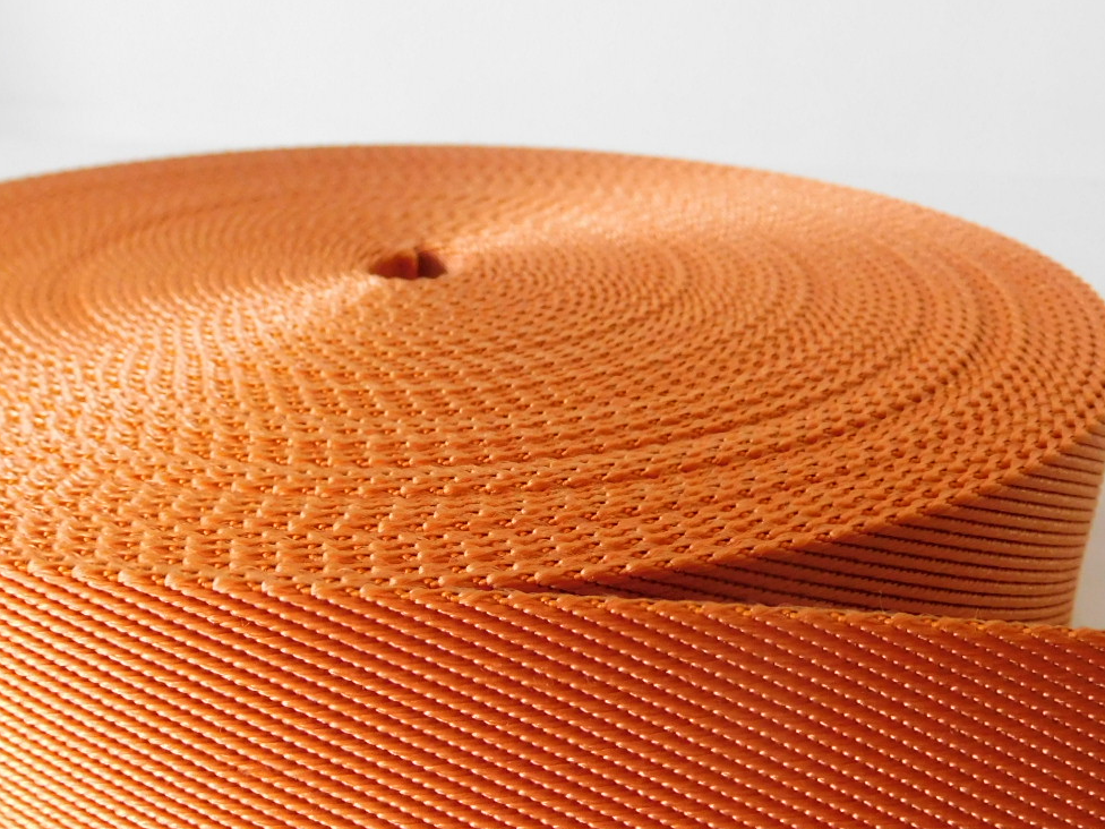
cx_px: 497
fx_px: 1309
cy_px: 538
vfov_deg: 34.9
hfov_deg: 45.7
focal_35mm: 41
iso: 400
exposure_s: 1/15
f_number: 3.4
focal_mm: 4.5
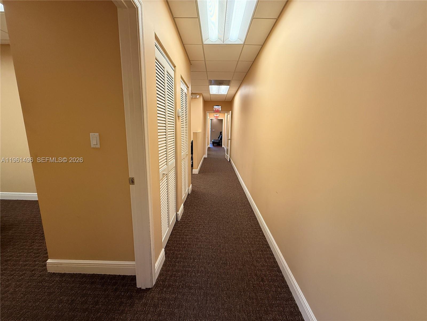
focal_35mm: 14
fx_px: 173
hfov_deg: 102.1
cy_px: 160
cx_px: 214
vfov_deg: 85.7
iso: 200
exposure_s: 1/120
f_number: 2.2
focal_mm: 2.22
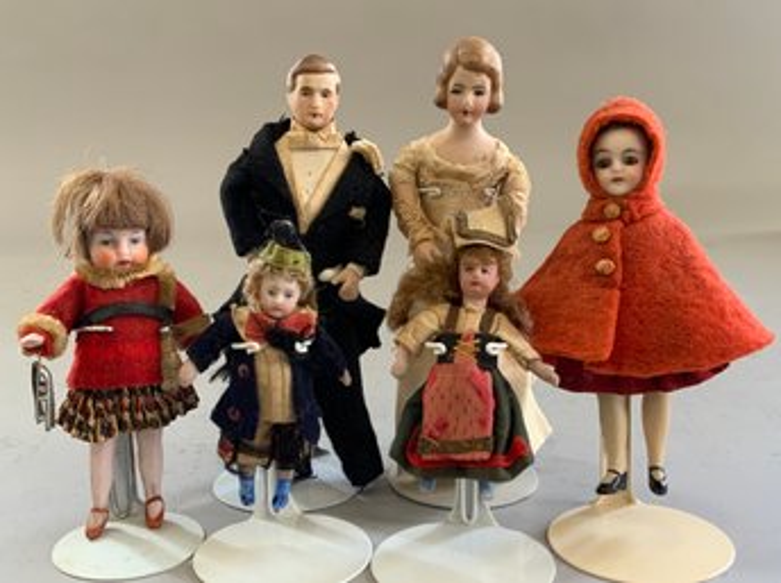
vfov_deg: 48.1
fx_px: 653
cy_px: 292
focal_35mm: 29
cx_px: 390
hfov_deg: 61.7
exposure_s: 1/60
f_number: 1.8
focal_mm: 3
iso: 160
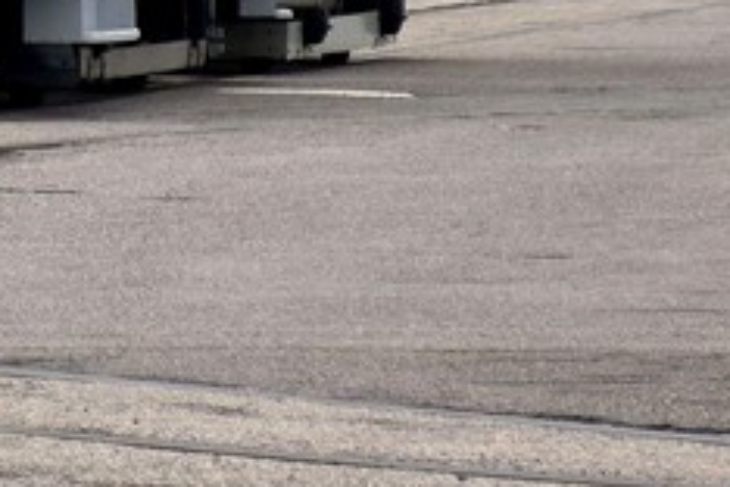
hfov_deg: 2.5
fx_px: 16374
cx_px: -465
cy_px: -571
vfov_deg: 1.7
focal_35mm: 808
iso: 200
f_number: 5.6
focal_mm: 105
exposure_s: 1/800
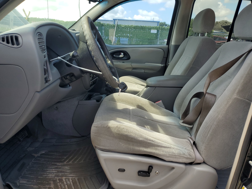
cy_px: 94
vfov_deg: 53.1
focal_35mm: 26
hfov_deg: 67.3
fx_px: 189
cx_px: 126
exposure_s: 1/526
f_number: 1.5
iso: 50
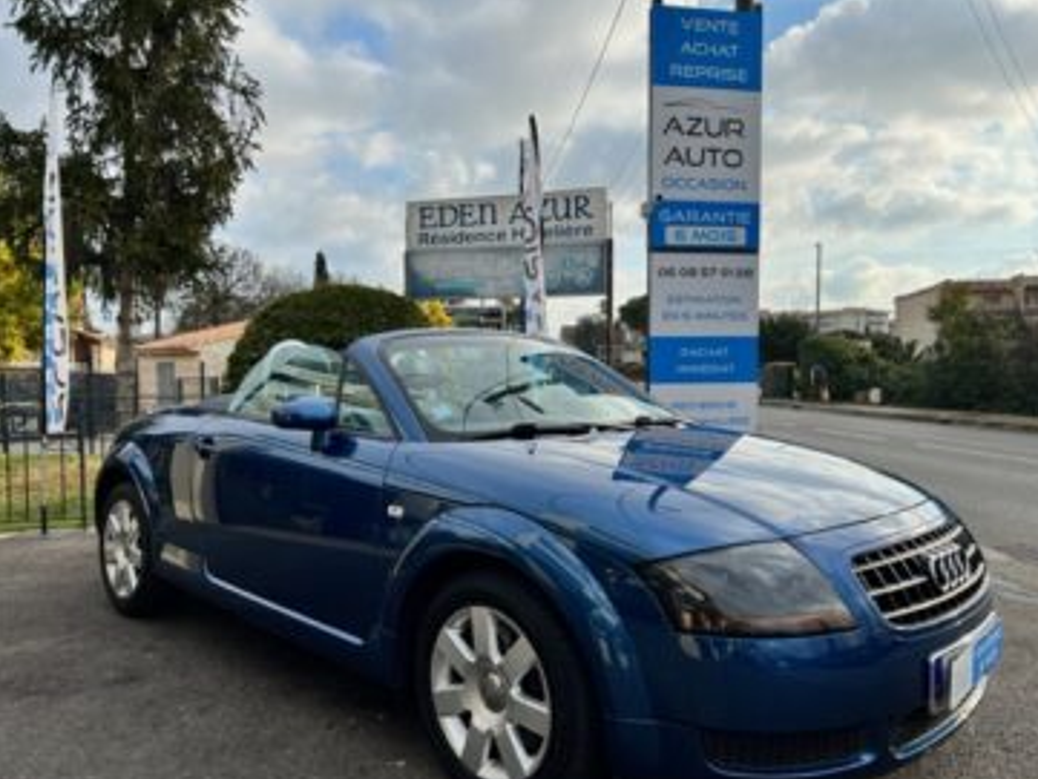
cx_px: 531
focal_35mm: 27
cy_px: 398
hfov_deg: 65.3
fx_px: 810
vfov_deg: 51.4
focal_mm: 5.7
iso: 50
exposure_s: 1/2632
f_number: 1.5
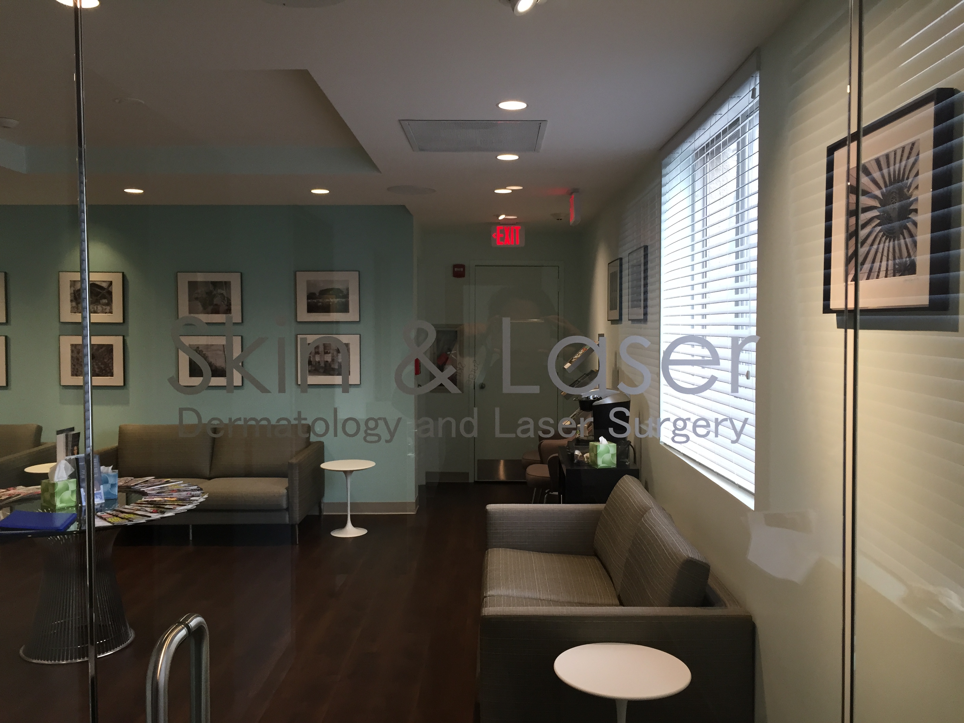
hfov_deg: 61.7
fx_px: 808
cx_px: 482
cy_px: 362
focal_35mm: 29
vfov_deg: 48.2
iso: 32
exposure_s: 1/30
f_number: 2.2
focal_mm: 4.15
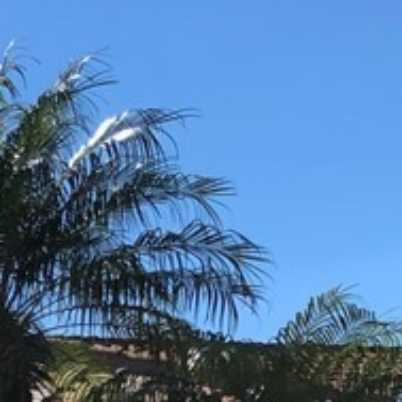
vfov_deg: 11.7
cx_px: -557
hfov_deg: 11.0
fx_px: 1761
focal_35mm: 134
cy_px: 810
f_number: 1.8
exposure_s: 1/2114
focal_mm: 4
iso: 20
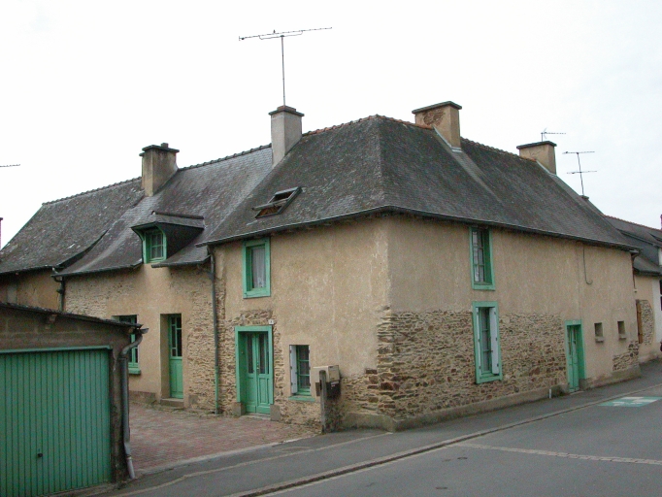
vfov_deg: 40.7
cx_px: 331
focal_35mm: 35
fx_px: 670
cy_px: 248
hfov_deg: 52.6
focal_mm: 8.9
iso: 800
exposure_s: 1/1953
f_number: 8
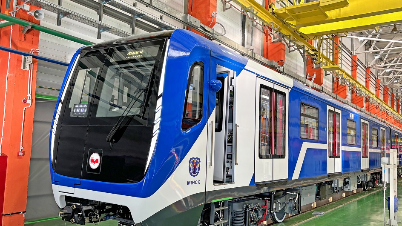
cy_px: 118
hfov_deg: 59.4
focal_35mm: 33
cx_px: 216
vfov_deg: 35.6
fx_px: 352
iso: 80
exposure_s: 1/100
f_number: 1.6
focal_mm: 5.96
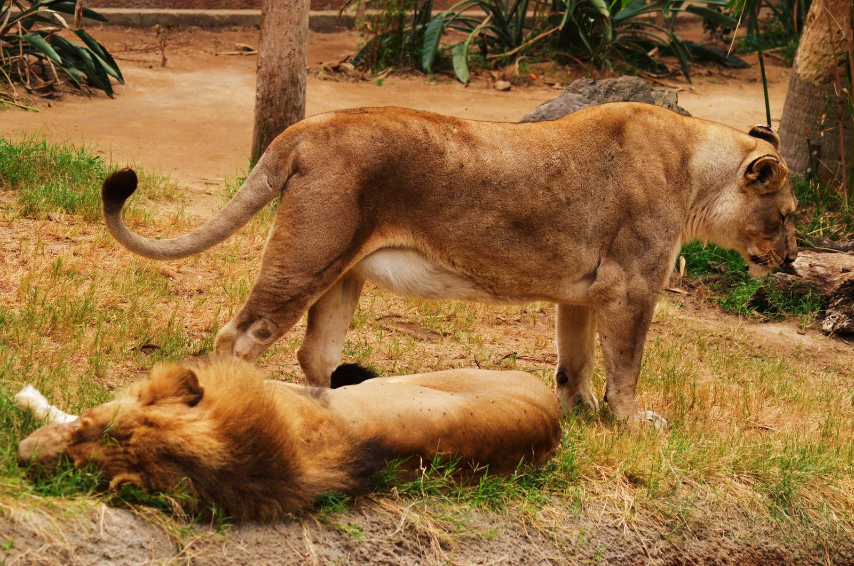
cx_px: 427
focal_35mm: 165
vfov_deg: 8.3
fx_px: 3906
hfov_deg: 12.5
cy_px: 283
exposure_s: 1/500
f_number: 5.6
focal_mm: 110
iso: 400
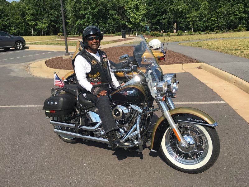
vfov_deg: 48.2
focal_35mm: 29
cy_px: 94
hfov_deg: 61.7
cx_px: 124
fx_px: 209
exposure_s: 1/1876
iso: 25
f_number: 2.2
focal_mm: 4.15
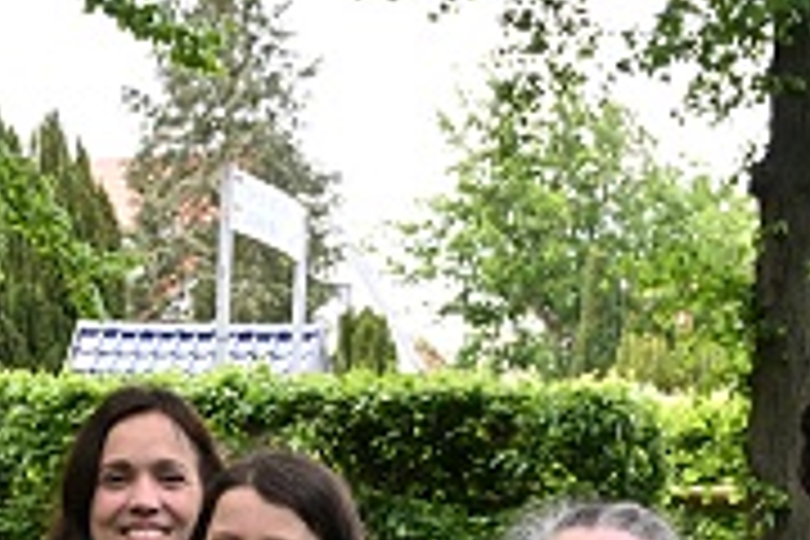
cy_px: 837
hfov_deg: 11.9
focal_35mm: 170
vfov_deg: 7.9
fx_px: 3820
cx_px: -97
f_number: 4.8
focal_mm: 30.5
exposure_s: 1/250
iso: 360
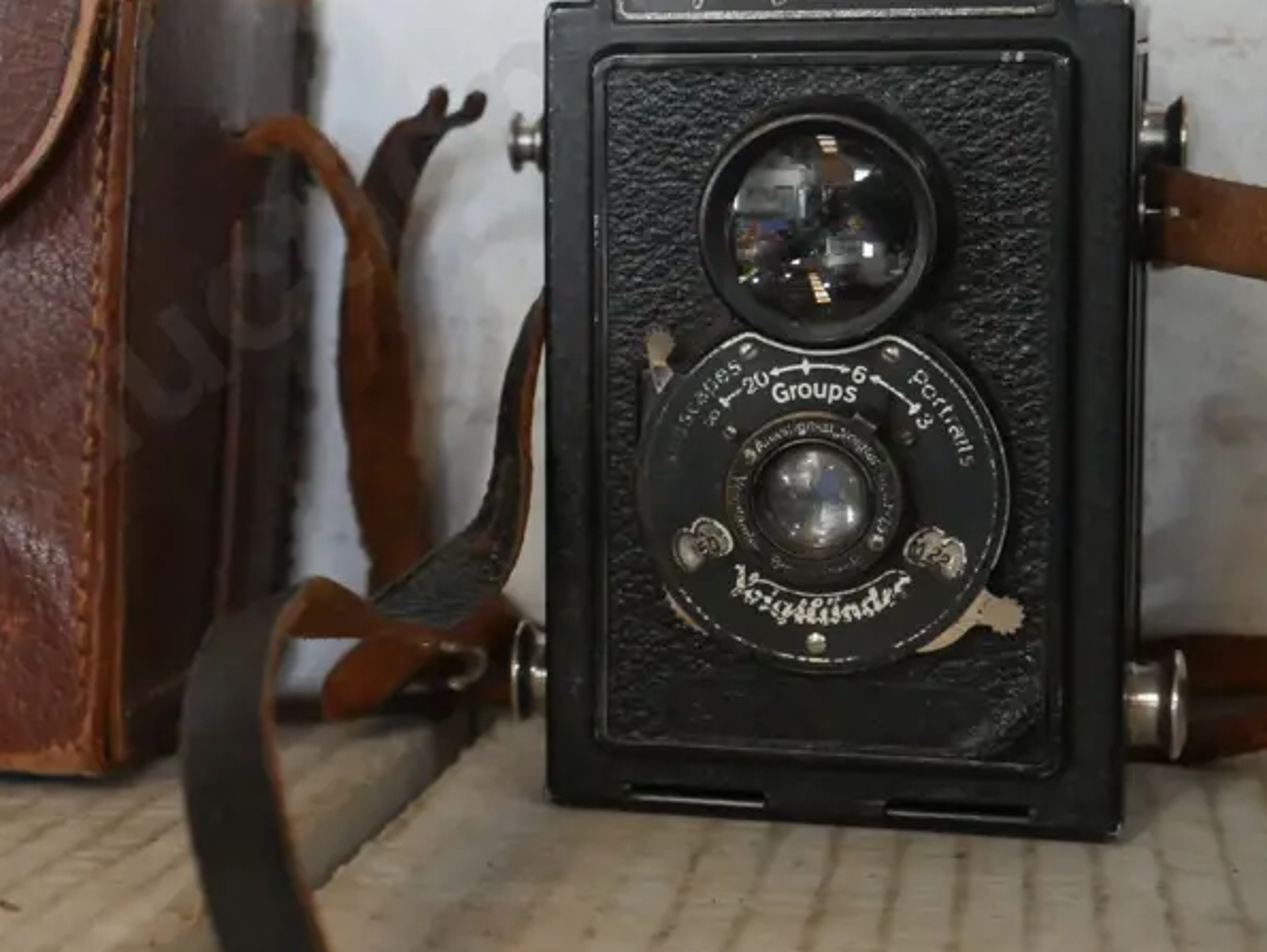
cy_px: 352
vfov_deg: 17.2
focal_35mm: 86
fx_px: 3150
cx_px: 183
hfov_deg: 22.3
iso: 3200
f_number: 5.3
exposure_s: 1/50
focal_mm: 25
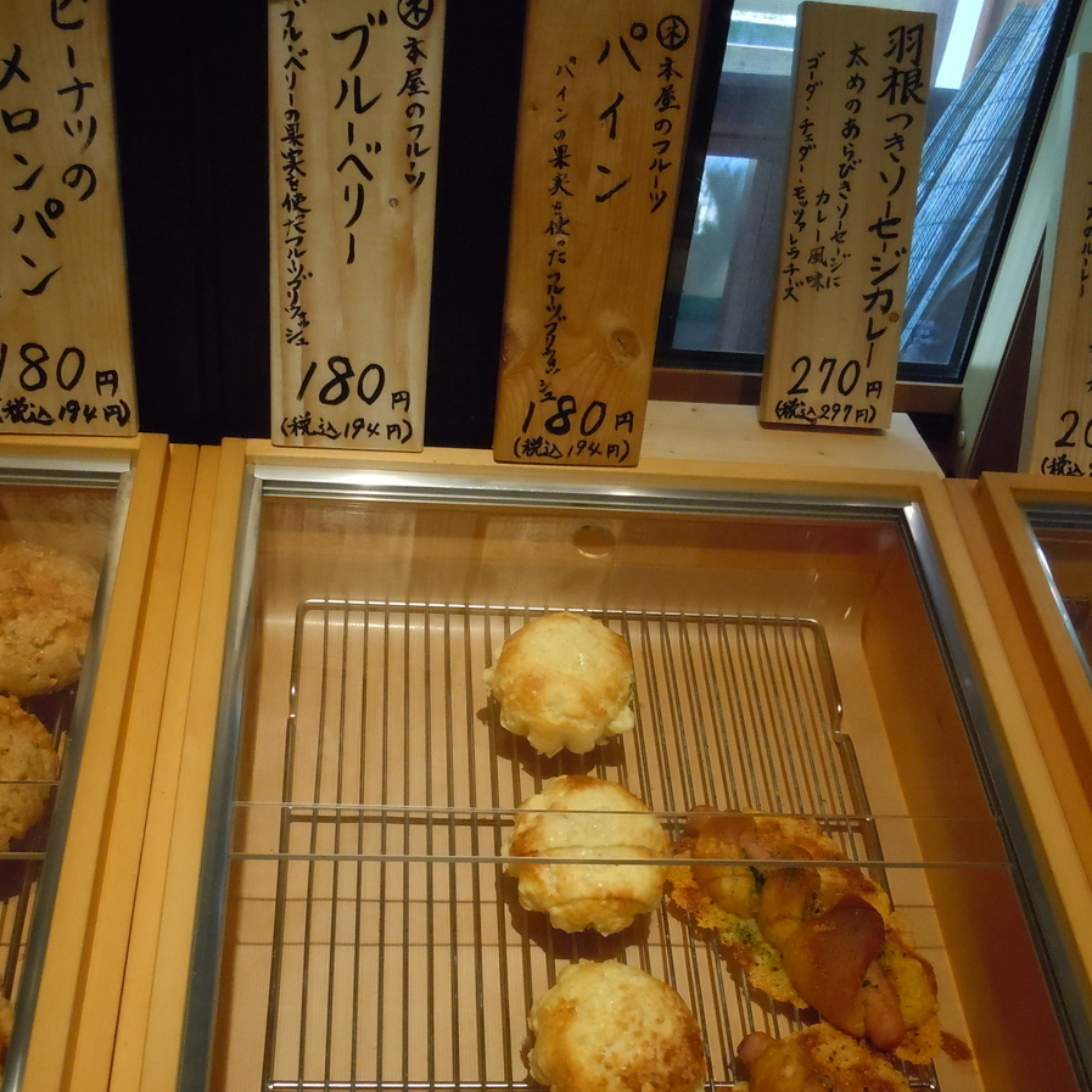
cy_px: 676
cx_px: 547
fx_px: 1392
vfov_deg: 42.5
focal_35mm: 39
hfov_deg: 42.8
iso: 640
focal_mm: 5.9
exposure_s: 1/125
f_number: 4
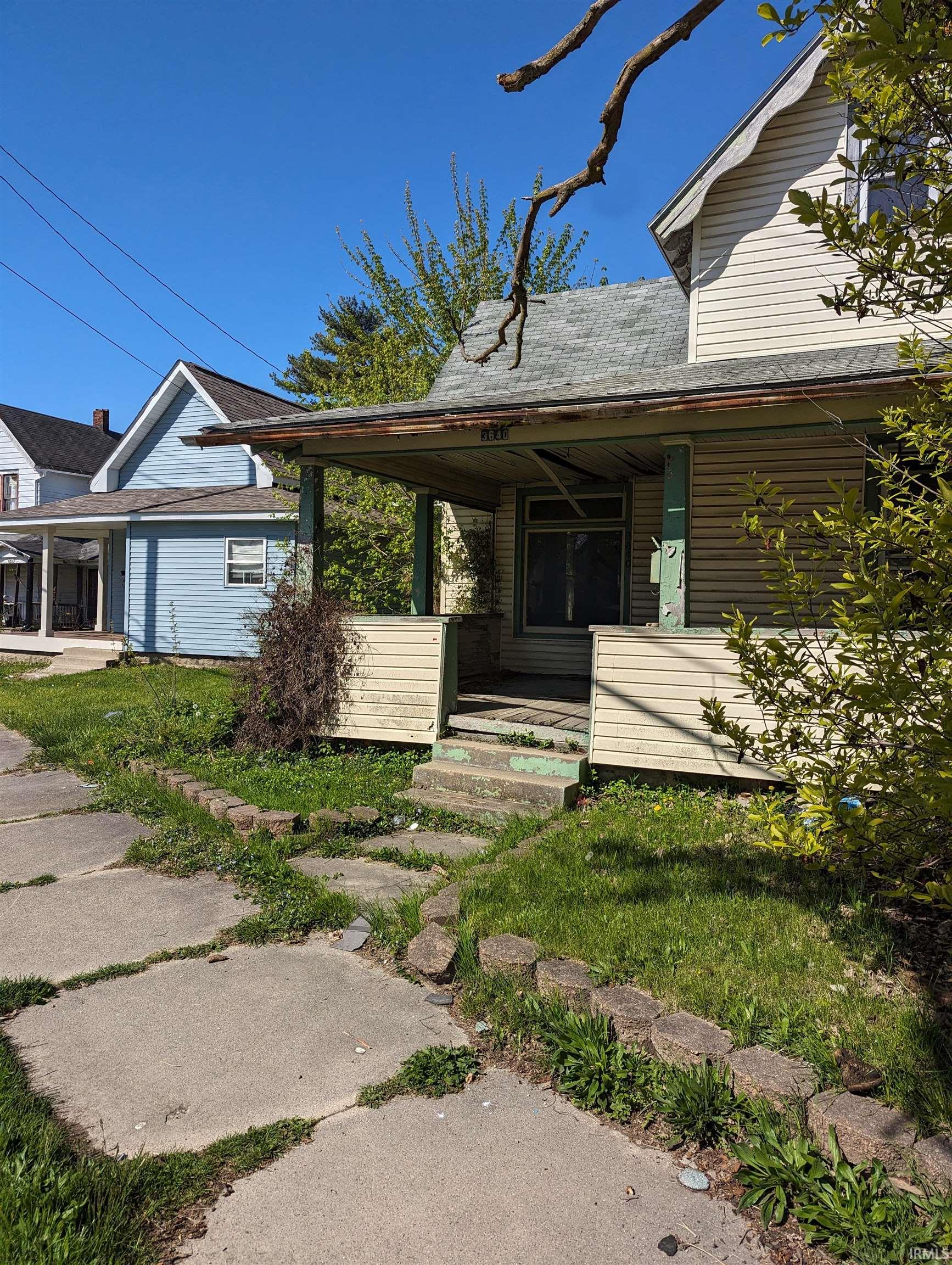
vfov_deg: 71.5
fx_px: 878
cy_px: 632
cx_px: 476
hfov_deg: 56.9
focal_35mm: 24
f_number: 1.85
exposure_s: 1/4184
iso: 47
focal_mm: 6.81
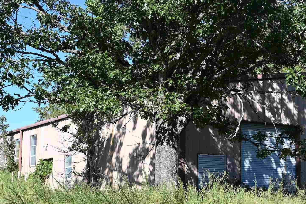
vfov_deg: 19.4
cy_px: 135
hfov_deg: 28.6
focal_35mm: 70
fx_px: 595
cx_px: 207
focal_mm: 33
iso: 100
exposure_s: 1/250
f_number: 5.6
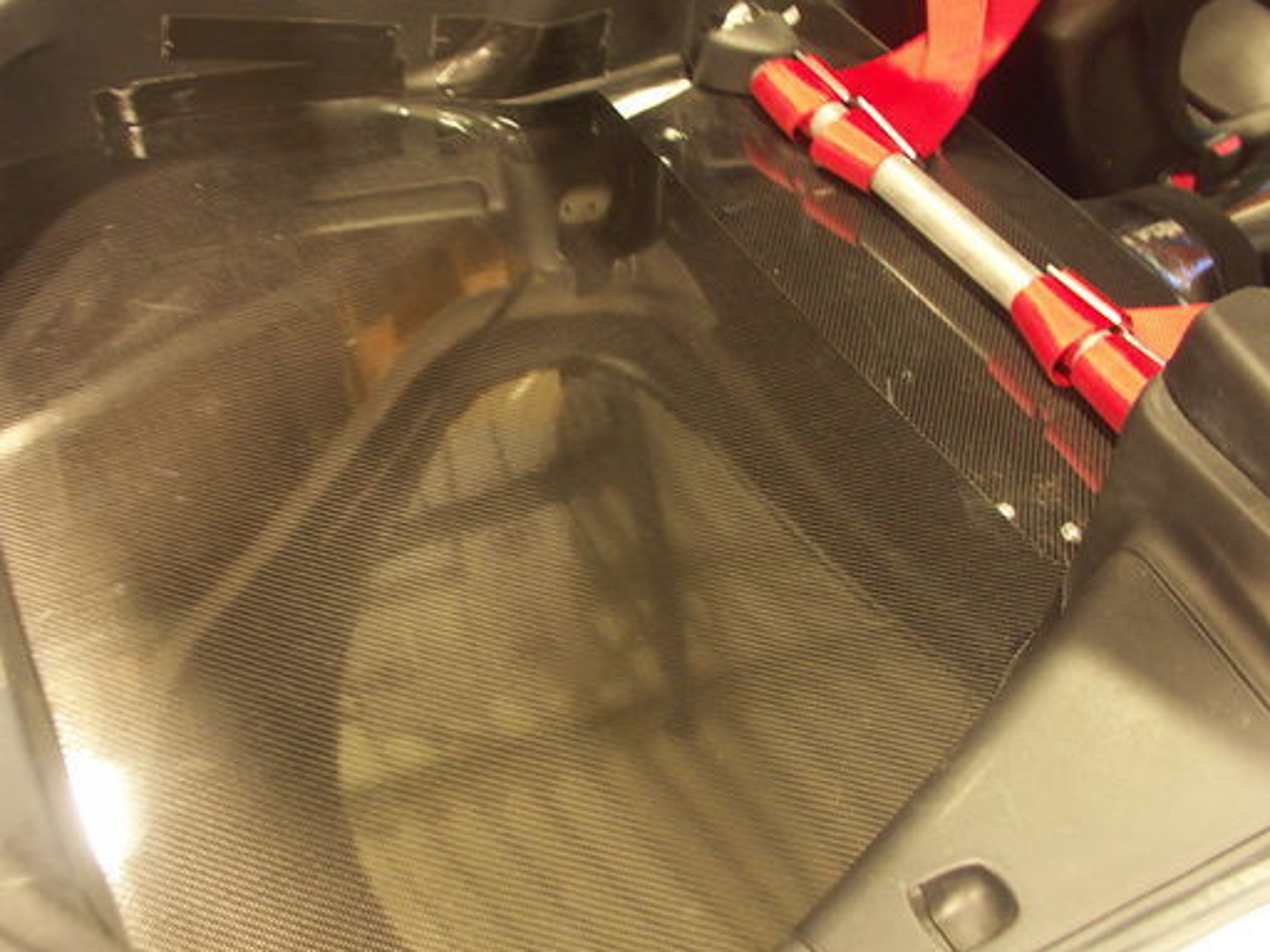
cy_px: 461
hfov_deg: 52.4
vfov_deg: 40.7
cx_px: 536
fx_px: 1284
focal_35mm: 35
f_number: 2.8
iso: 200
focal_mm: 7.21
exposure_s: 1/1.67
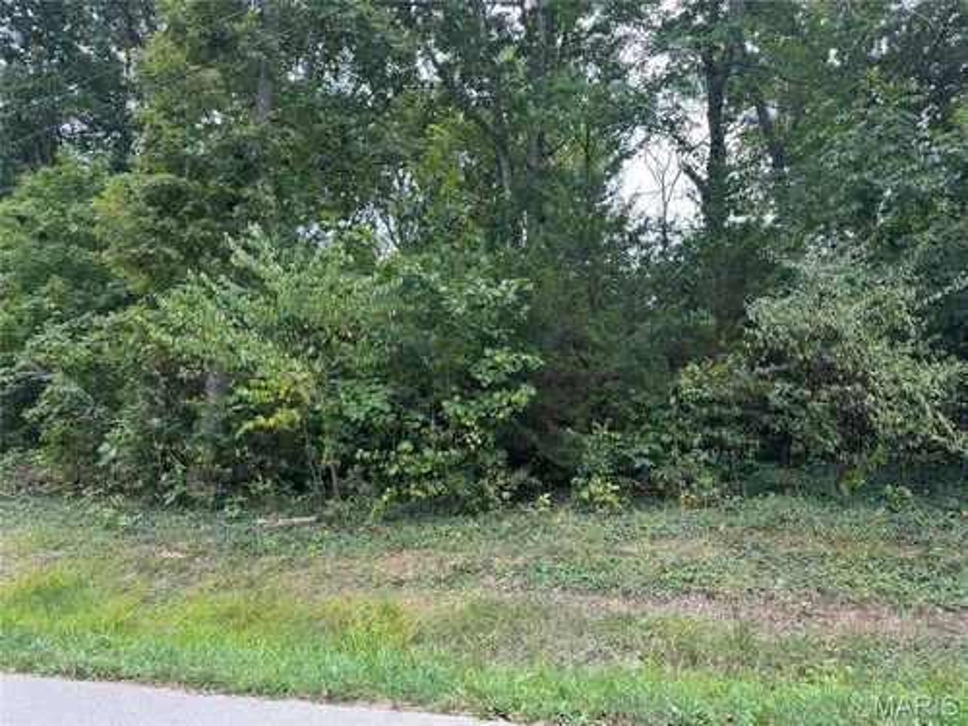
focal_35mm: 24
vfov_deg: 56.8
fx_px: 671
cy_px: 363
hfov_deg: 71.6
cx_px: 484
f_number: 1.78
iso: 80
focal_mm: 6.76
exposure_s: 1/522
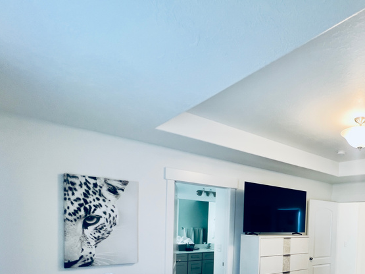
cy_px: 232
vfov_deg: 51.9
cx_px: 307
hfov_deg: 63.4
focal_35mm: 24
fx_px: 253
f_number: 1.8
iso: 200
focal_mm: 1.57
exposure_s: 1/120
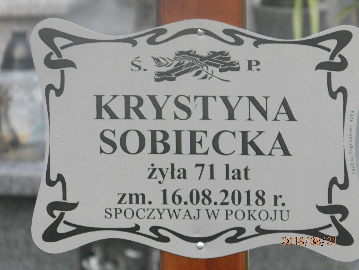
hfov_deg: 5.9
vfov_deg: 4.4
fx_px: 3474
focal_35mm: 335
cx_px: 180
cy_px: 135
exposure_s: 1/80
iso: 200
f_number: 5.6
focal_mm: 59.8
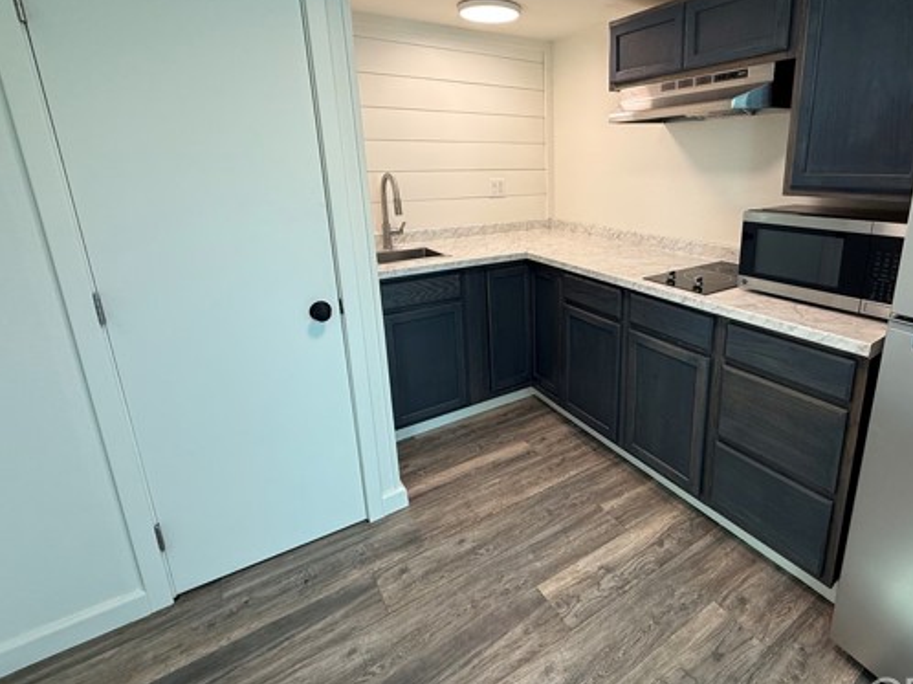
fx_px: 475
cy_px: 281
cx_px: 557
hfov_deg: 86.4
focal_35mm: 18
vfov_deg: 71.0
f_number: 2.2
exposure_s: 1/120
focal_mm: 2.22
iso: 125
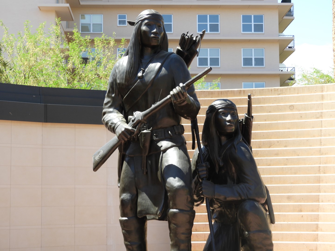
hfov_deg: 24.4
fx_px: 774
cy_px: 126
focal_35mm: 80
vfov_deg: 18.4
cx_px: 168
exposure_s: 1/200
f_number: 4.5
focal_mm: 14.3
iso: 100
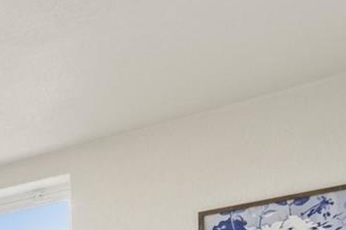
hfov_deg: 22.4
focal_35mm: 68
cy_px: 438
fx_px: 653
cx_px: -216
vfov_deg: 16.2
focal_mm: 10
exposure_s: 1/25
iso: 400
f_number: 8
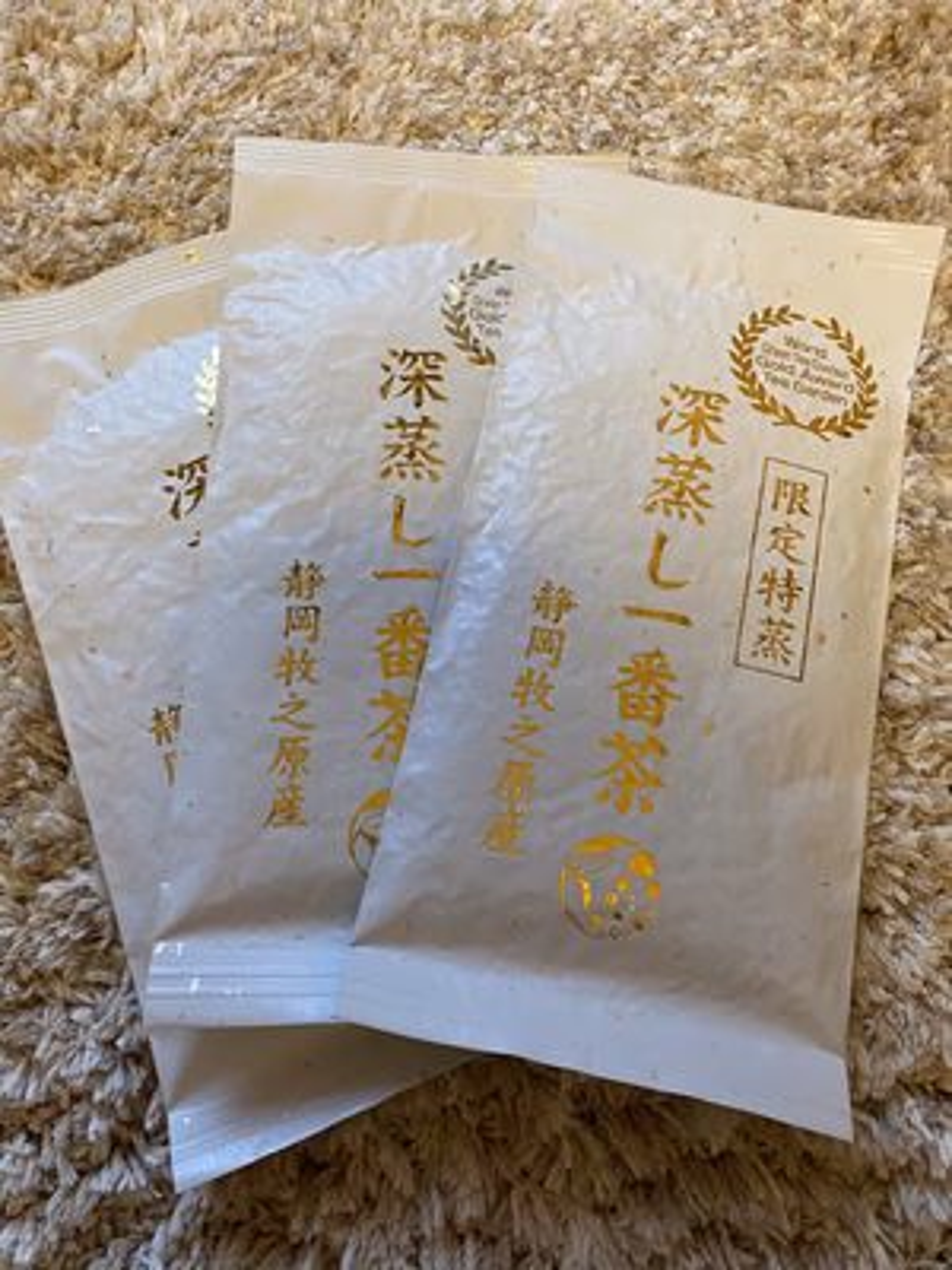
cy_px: 635
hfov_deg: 53.1
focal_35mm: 26
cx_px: 476
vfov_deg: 67.3
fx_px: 953
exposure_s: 1/50
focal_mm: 4.25
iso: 250
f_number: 1.8
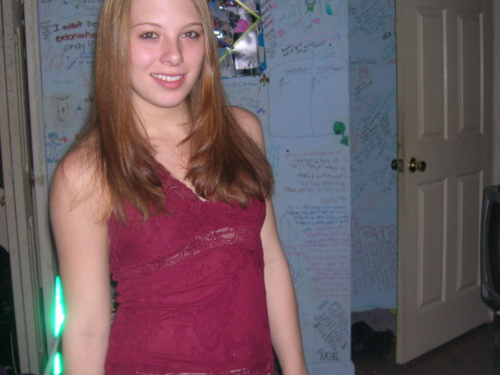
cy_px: 182
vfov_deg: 29.7
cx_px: 200
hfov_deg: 38.8
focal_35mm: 49
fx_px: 708
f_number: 2.9
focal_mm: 5.7
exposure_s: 1/60.1
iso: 51
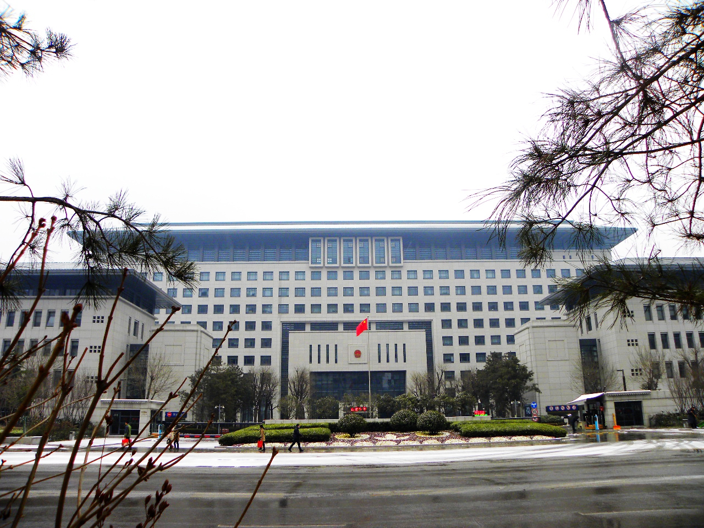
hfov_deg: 67.3
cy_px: 264
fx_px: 529
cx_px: 352
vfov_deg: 53.1
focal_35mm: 26
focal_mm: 4.6
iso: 64
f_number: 2.8
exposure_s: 1/88.6
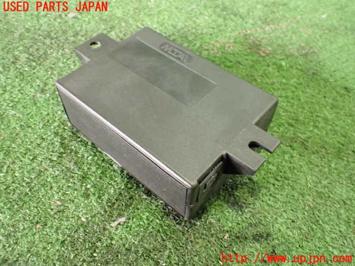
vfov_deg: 46.8
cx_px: 178
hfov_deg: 60.0
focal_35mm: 30
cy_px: 133
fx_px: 308
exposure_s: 1/30
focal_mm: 5.4
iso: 800
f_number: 2.3
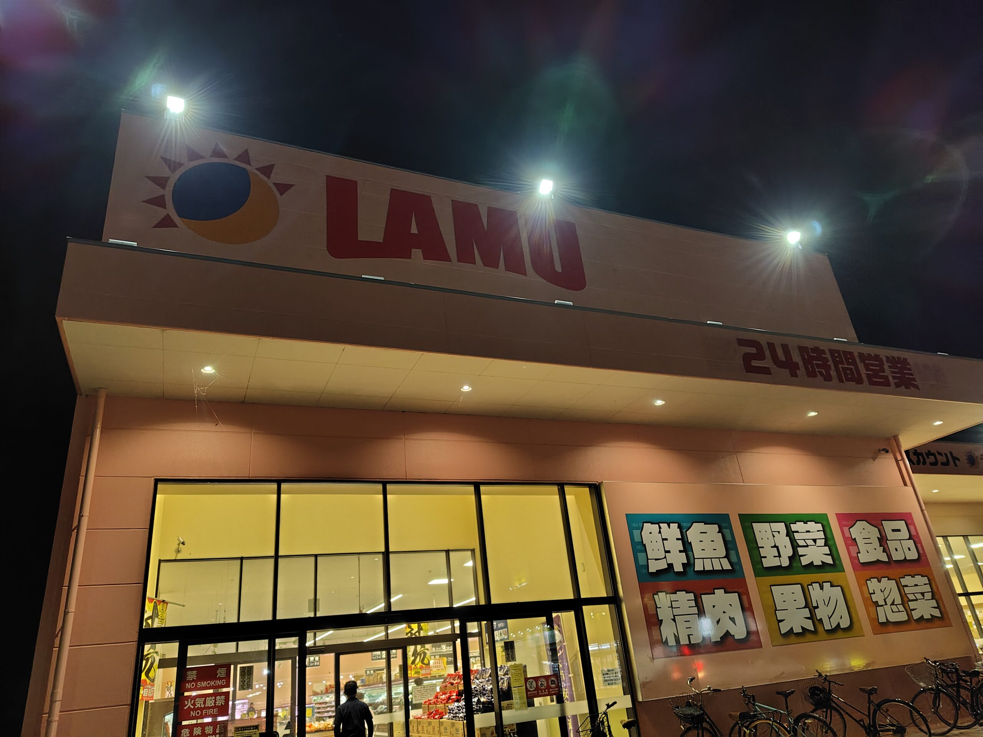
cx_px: 492
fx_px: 653
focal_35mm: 23
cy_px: 368
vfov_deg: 58.9
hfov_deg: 73.9
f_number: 1.9
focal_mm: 5.6
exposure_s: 1/120
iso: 1926
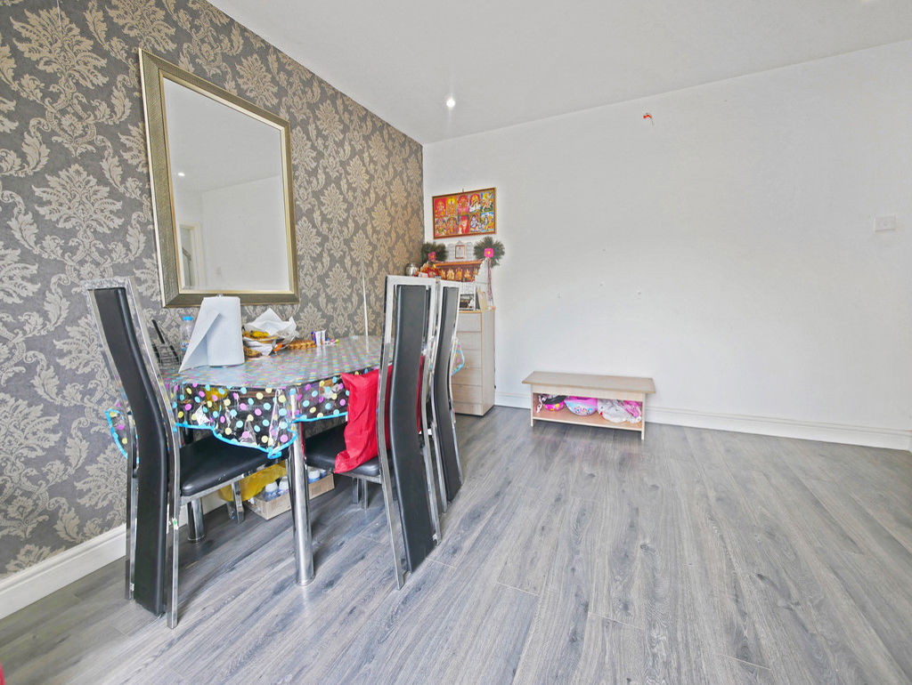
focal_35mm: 14
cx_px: 456
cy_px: 342
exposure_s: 1/30
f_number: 4
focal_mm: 7
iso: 200
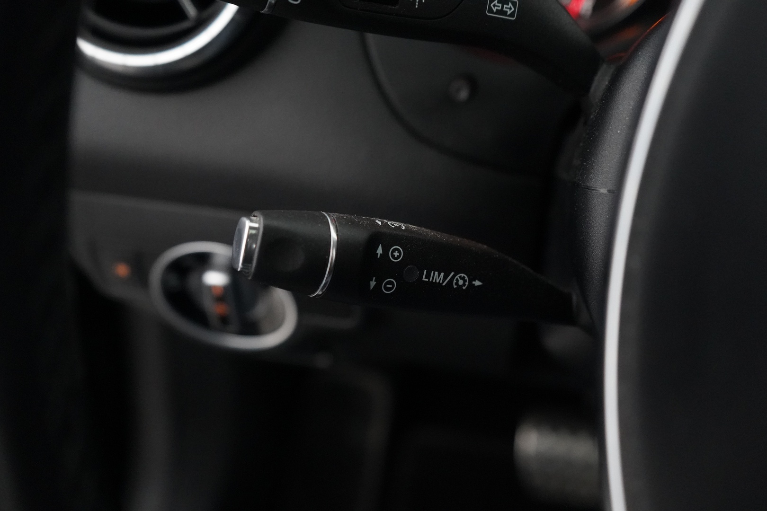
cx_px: 384
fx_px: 724
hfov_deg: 55.8
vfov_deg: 38.9
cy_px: 256
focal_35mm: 34
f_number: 4
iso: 12800
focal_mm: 34
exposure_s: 1/80
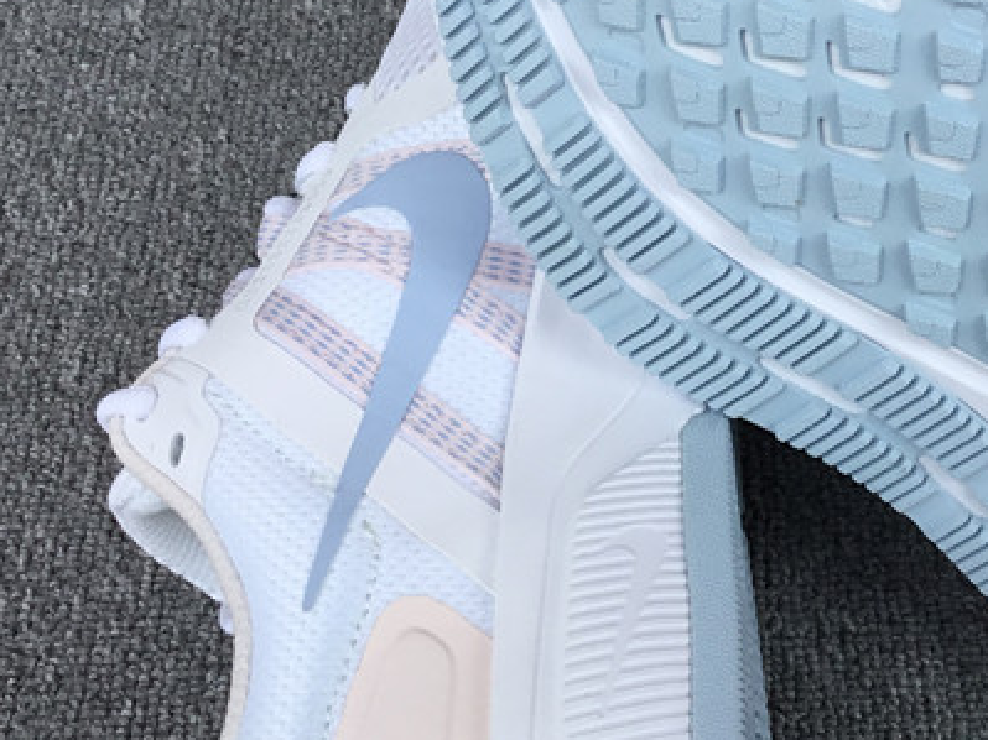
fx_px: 1997
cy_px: 244
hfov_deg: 27.3
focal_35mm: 70
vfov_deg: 20.9
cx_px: 768
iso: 25
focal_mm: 3.3
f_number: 2.4
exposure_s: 1/324
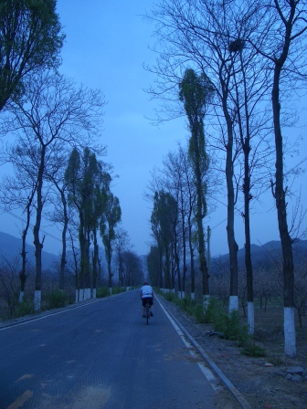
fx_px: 414
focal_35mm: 35
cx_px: 154
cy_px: 204
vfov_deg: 52.6
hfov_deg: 40.7
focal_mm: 5.8
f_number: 4.3
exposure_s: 1/640
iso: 50
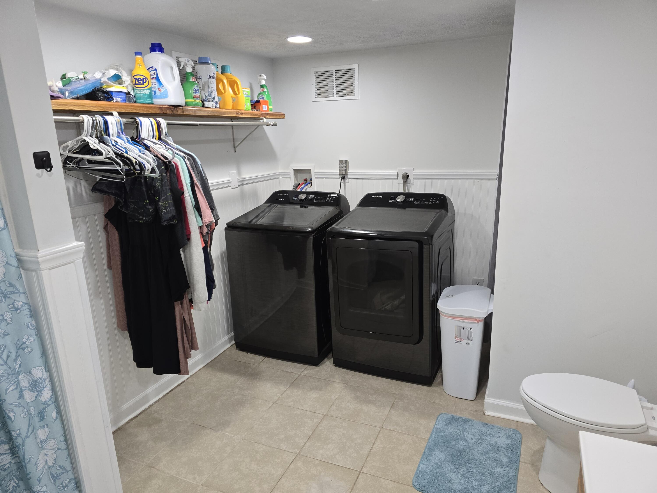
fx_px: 437
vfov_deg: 58.9
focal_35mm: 23
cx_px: 328
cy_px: 246
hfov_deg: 73.9
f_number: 1.7
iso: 250
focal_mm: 6.3
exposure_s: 1/120
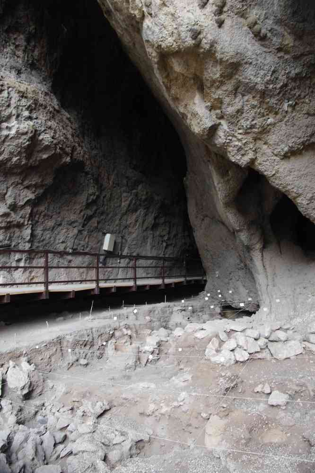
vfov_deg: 60.3
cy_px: 236
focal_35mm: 31
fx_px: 407
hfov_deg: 42.3
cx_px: 158
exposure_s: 1/50
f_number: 5
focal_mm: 20.6
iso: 3200
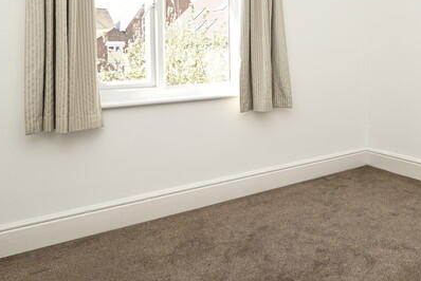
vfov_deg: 35.8
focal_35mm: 36
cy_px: 59
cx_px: 330
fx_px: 421
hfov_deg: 50.3
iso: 400
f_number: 7.1
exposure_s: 1/200
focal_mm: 14
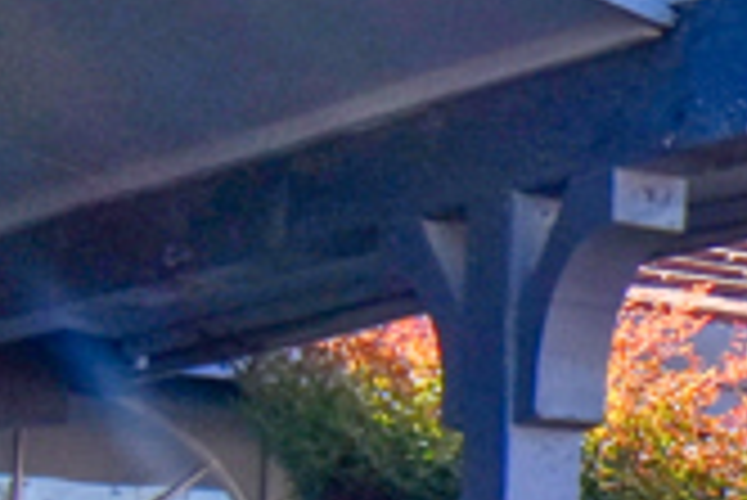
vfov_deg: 7.5
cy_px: 784
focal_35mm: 181
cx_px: 2138
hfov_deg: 9.3
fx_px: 3759
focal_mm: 20
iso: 280
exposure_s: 1/500
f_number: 8
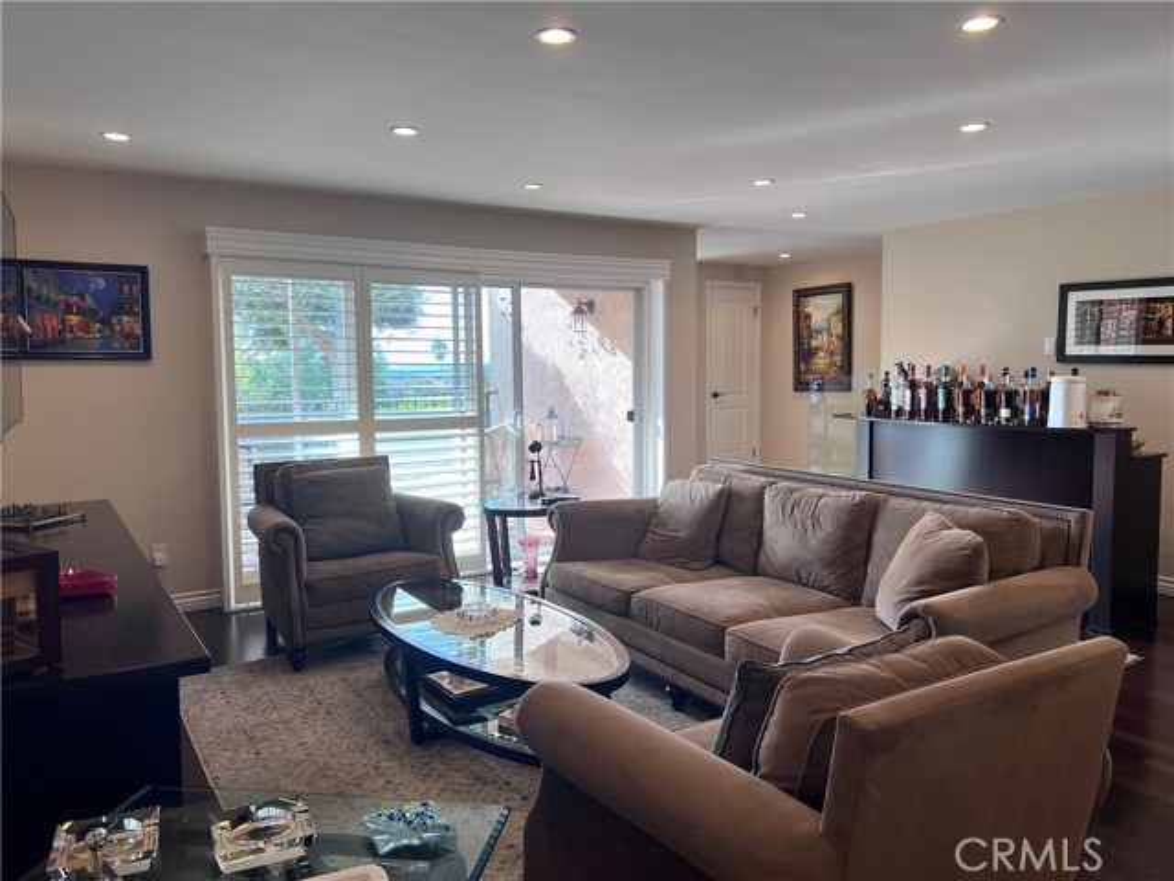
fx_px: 882
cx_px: 587
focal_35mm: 26
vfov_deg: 53.1
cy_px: 440
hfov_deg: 67.3
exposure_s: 1/137
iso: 64
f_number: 1.5
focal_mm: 5.7
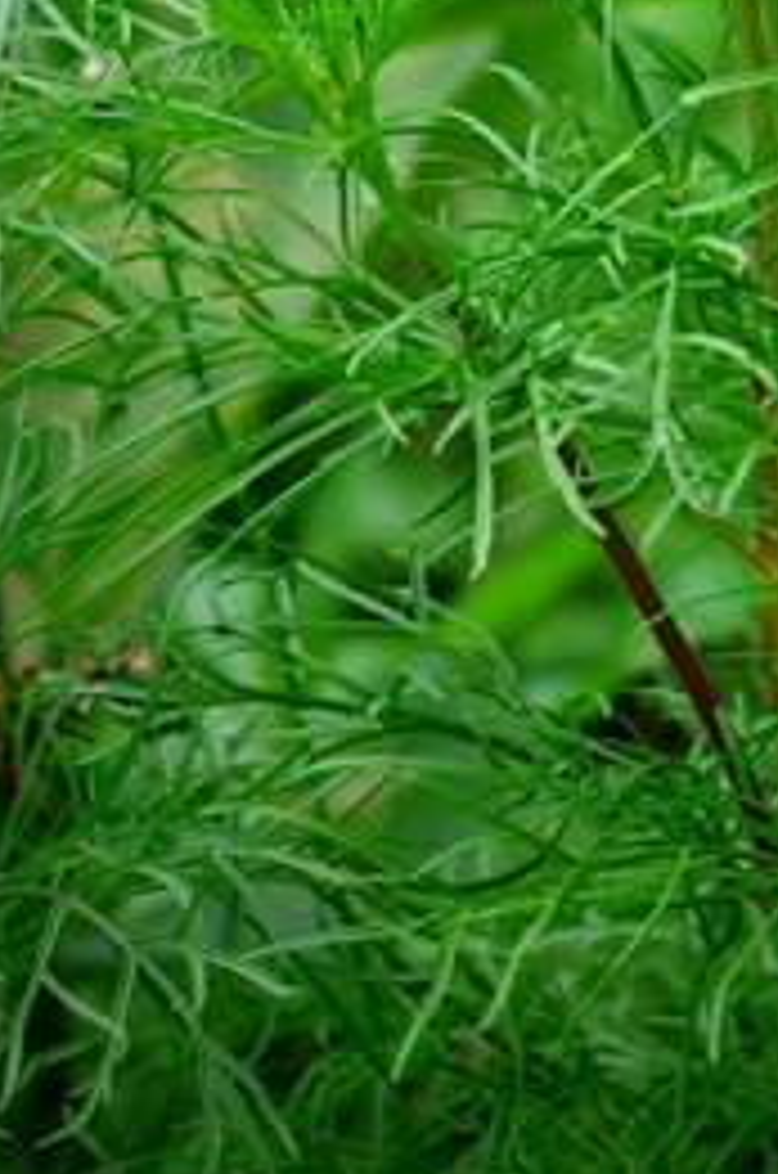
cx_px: 756
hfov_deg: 3.3
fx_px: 13408
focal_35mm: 412
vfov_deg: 5.0
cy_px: -387
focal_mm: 70
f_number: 4
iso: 100
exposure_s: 1/250
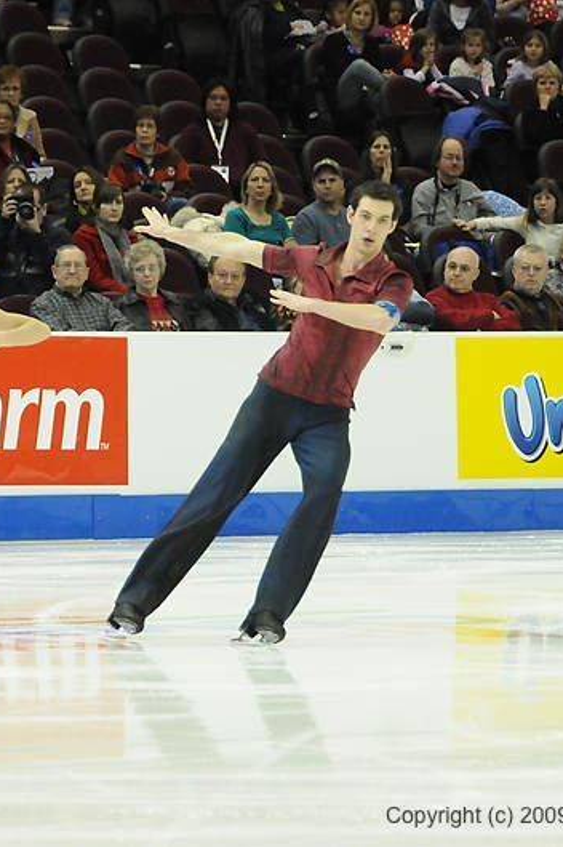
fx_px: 6389
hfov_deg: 5.0
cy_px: 424
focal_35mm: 272
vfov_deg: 7.6
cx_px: 136
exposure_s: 1/500
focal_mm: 120
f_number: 5.3
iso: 3200
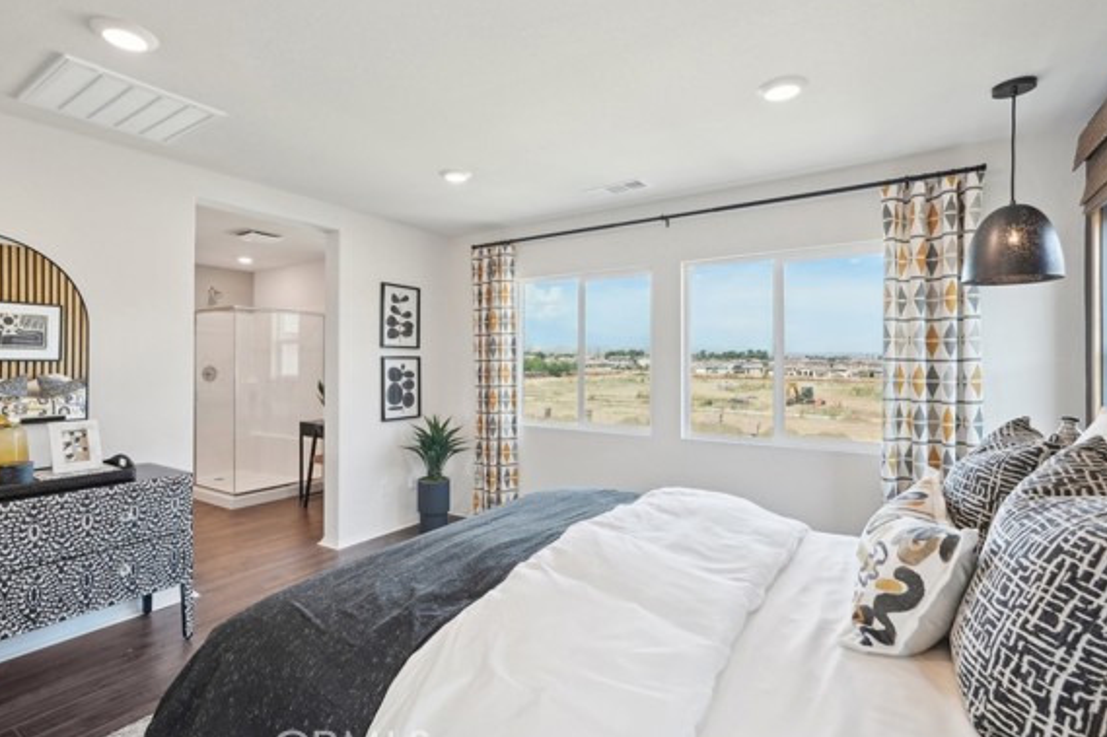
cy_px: 362
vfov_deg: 67.3
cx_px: 510
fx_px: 553
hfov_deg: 89.8
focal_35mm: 18
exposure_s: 1/45
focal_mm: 16
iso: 400
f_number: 8
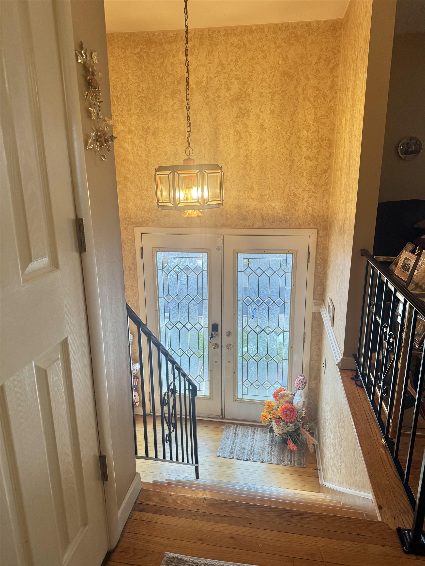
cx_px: 212
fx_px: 393
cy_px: 283
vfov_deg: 71.6
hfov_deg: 56.8
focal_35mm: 24
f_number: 1.78
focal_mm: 6.76
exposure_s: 1/120
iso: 160
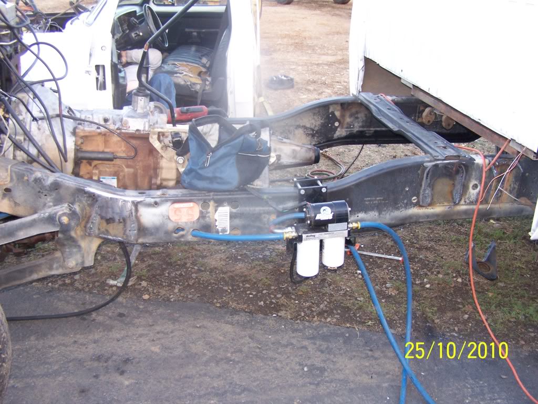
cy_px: 202
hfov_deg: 49.0
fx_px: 591
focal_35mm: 38
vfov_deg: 37.7
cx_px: 269
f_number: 2.8
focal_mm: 6.3
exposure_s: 1/90
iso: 140
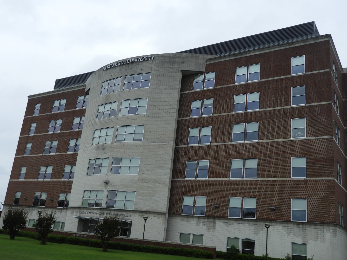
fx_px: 351
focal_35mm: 35
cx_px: 174
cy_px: 130
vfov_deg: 40.7
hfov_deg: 52.6
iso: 100
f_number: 3.8
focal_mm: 6.3
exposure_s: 1/640
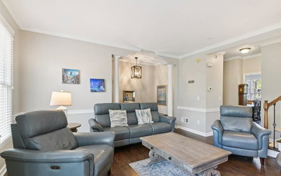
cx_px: 156
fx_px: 138
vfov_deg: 64.9
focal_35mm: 18
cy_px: 99
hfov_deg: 90.7
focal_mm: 15
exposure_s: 1/4
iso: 400
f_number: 8
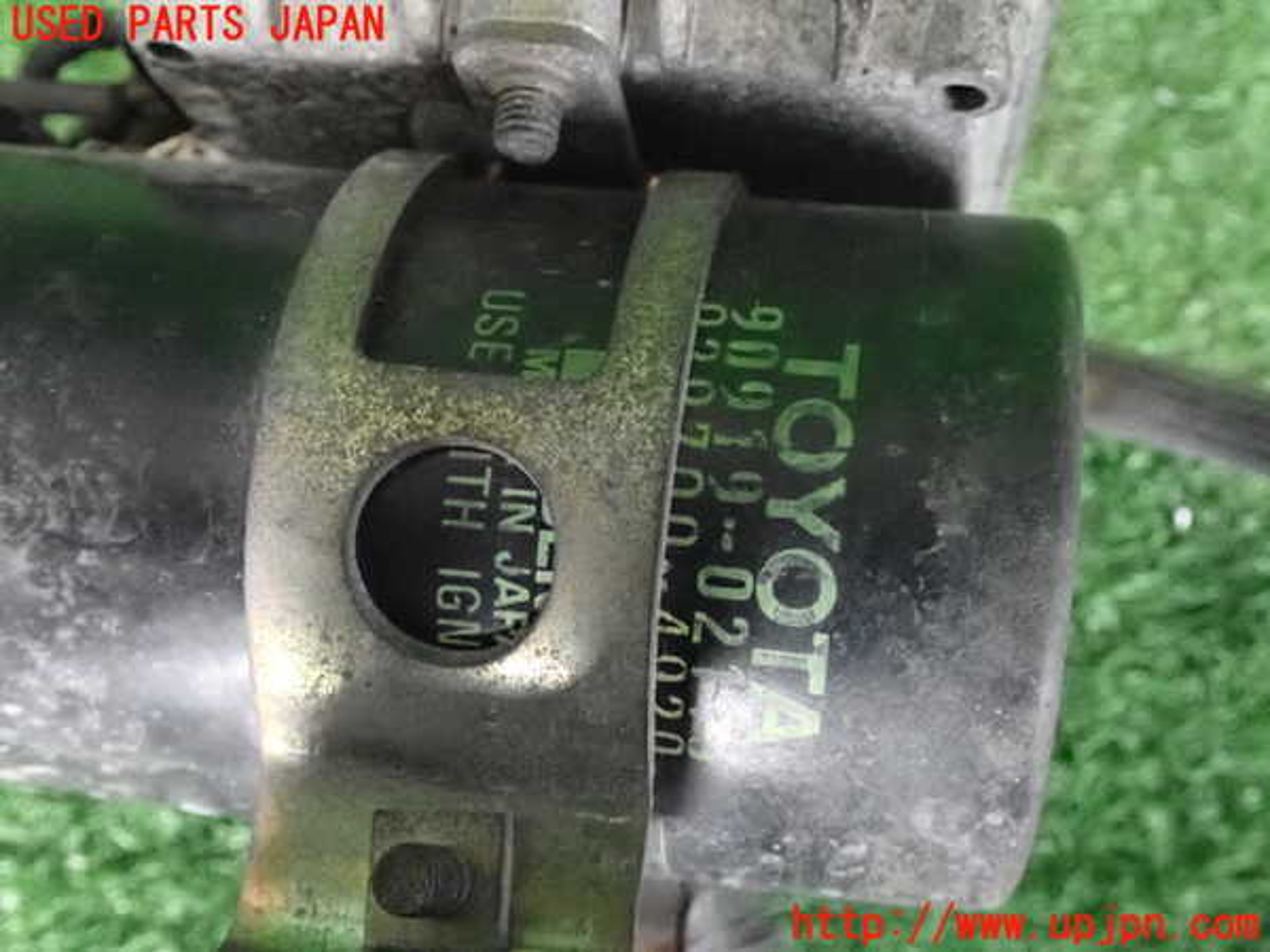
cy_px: 476
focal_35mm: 41
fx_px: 1504
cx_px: 635
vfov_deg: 35.1
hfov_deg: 45.8
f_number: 2.8
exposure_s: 1/100
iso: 6400
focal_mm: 7.31
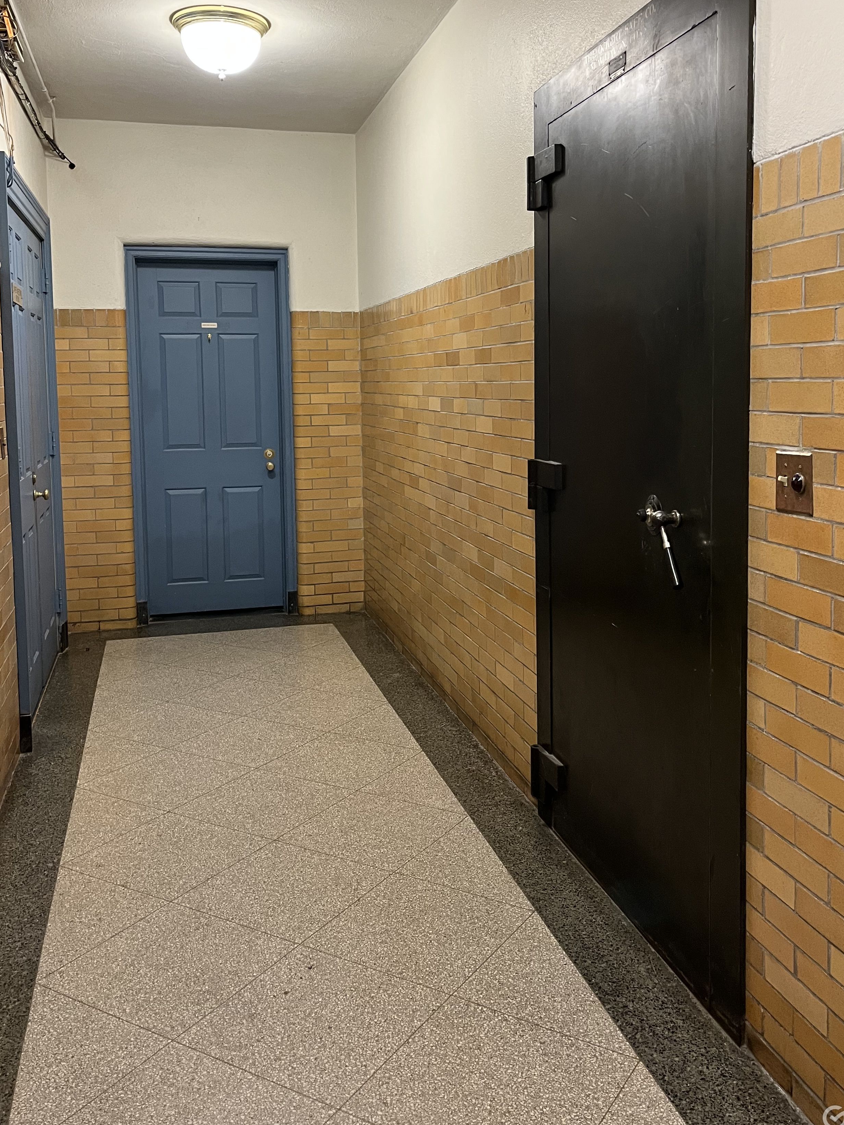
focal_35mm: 32
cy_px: 466
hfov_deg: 44.2
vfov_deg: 56.5
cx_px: 436
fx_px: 1040
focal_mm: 5.1
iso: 200
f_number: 1.6
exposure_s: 1/60
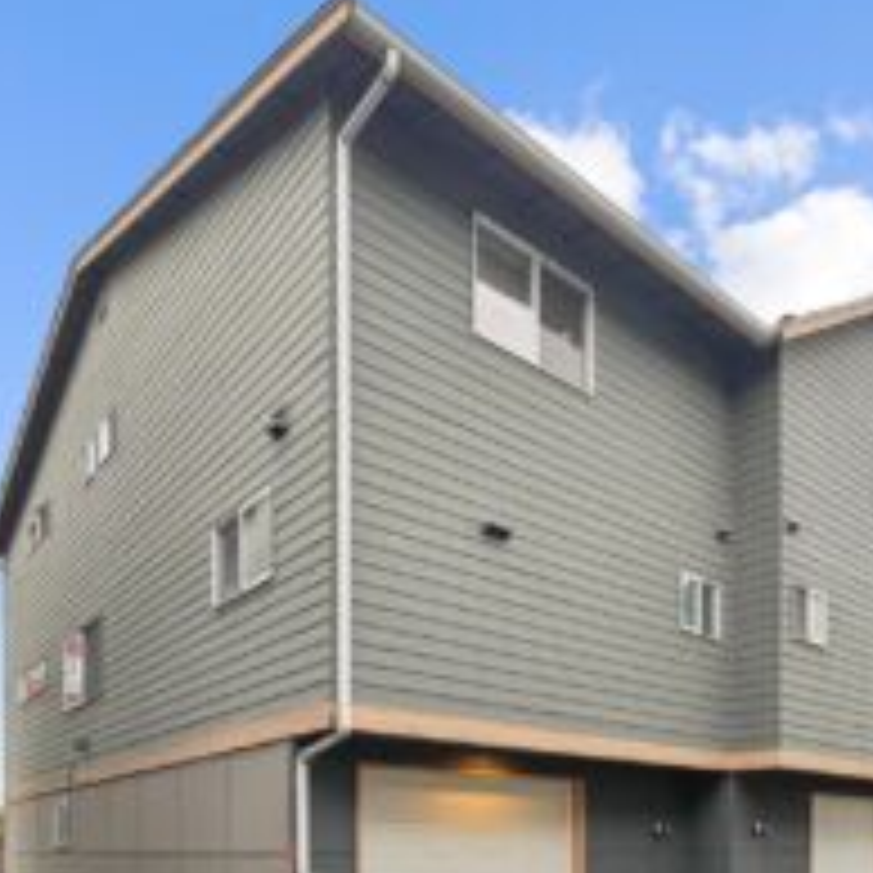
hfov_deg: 57.1
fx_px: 799
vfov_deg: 57.3
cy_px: 434
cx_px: 495
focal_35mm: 28
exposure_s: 1/250
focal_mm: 16
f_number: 8
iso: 1600
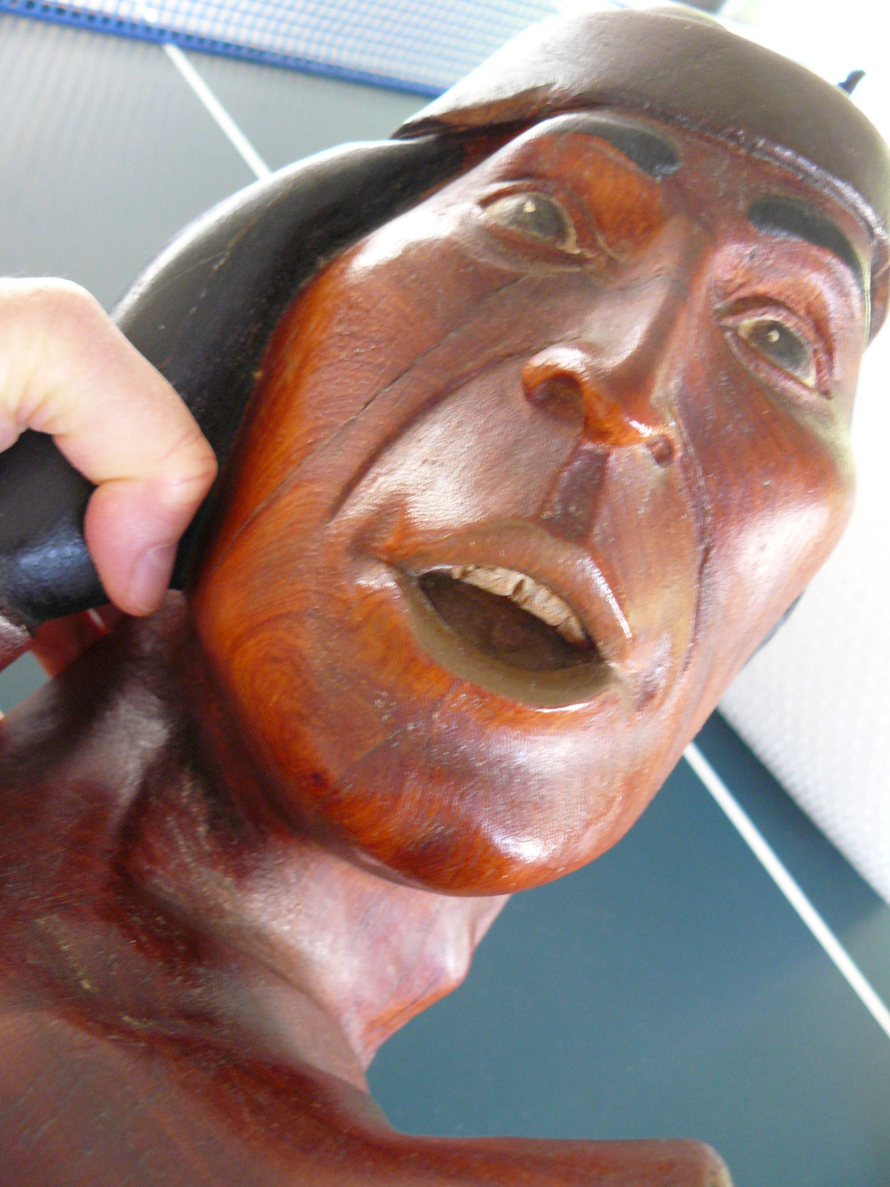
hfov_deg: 39.7
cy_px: 594
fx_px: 1234
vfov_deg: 51.4
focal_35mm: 36
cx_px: 445
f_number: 2.8
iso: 200
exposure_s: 1/6
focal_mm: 6
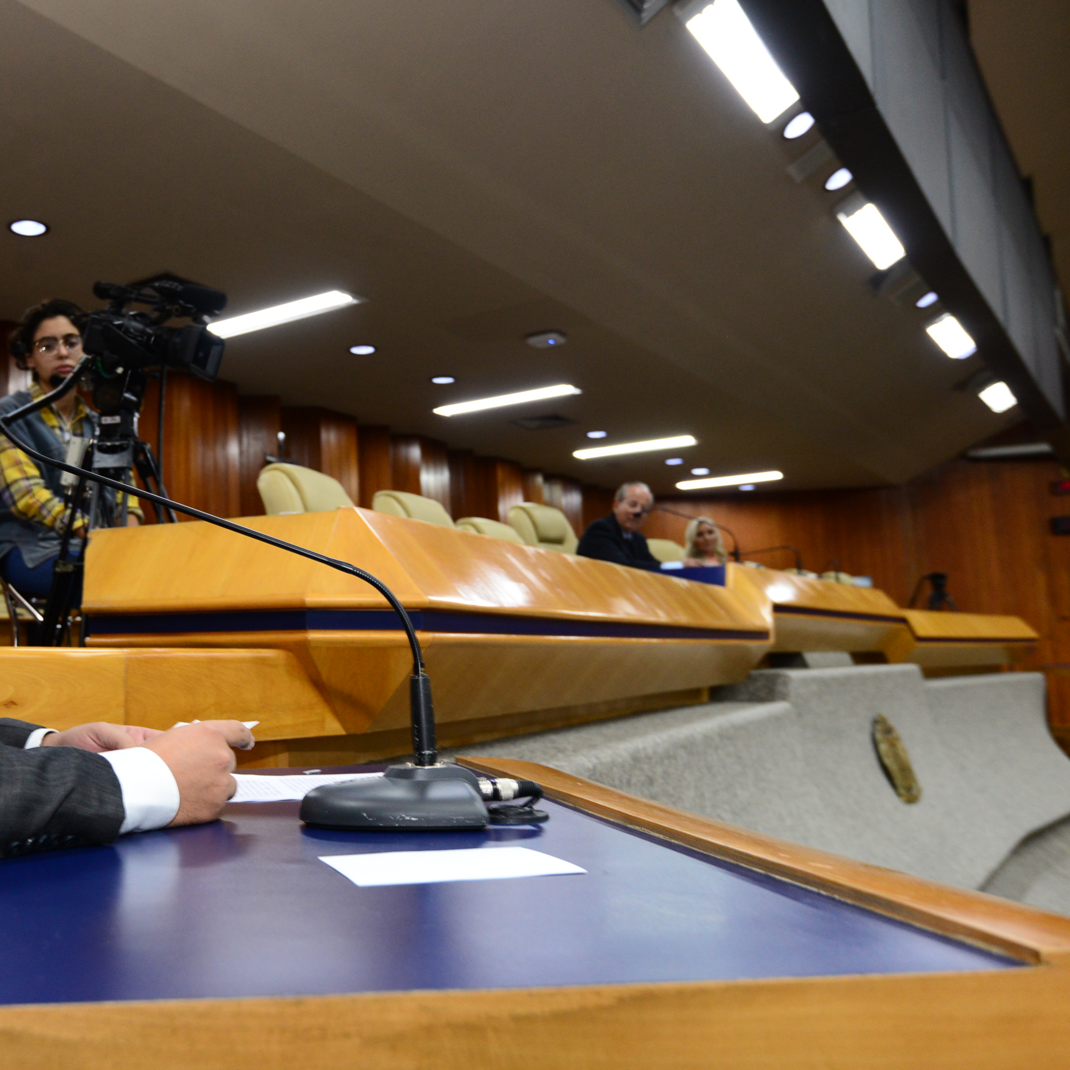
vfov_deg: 51.1
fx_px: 1119
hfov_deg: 49.2
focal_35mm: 32
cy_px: 535
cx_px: 272
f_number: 5
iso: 1600
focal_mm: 25
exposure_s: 1/60
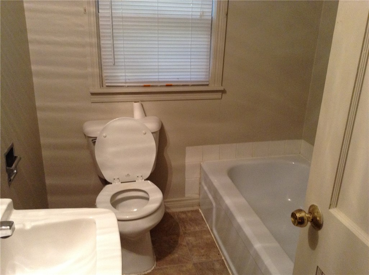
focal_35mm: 33
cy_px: 138
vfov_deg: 42.8
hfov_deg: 55.4
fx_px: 351
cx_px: 184
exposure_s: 1/24
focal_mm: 3.3
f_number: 2.4
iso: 200
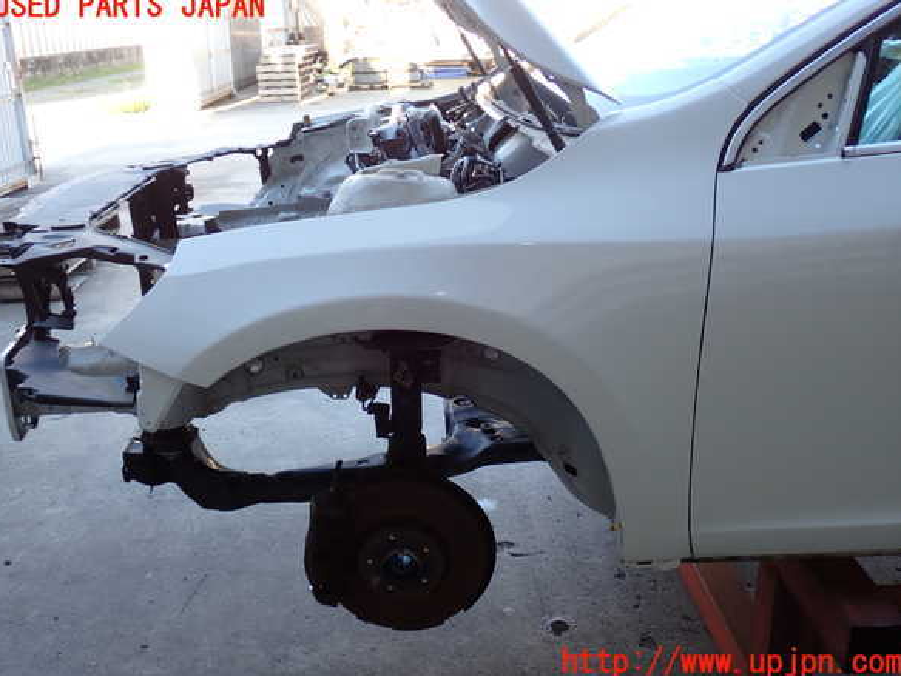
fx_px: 963
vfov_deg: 38.7
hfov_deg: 50.1
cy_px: 335
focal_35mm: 37
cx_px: 447
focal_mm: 6.37
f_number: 2.5
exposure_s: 1/80
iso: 100
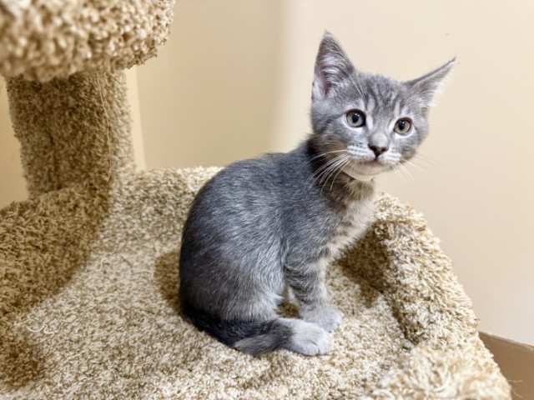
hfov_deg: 71.6
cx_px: 267
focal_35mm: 24
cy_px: 200
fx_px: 370
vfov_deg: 56.8
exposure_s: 1/60
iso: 500
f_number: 1.78
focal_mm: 6.76
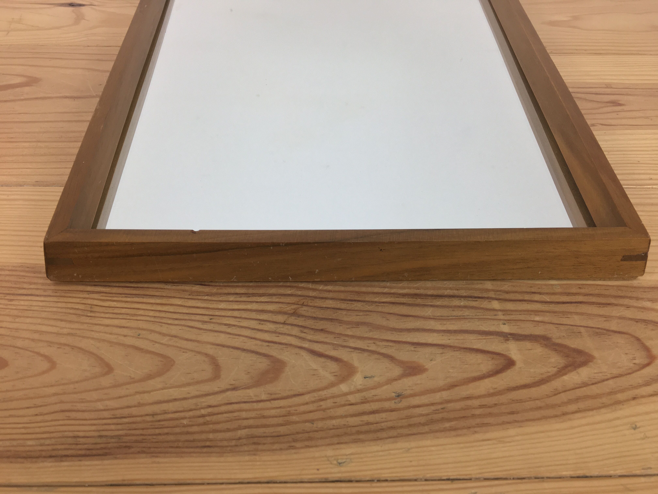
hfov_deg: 61.7
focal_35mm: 29
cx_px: 329
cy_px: 247
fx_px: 551
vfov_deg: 48.2
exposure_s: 1/33
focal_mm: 4.15
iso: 40
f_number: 2.2
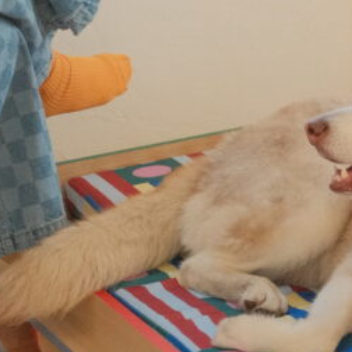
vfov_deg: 8.5
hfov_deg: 8.5
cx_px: 323
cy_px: 210
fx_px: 2358
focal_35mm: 205
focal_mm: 33
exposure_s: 1/60
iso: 4000
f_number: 8
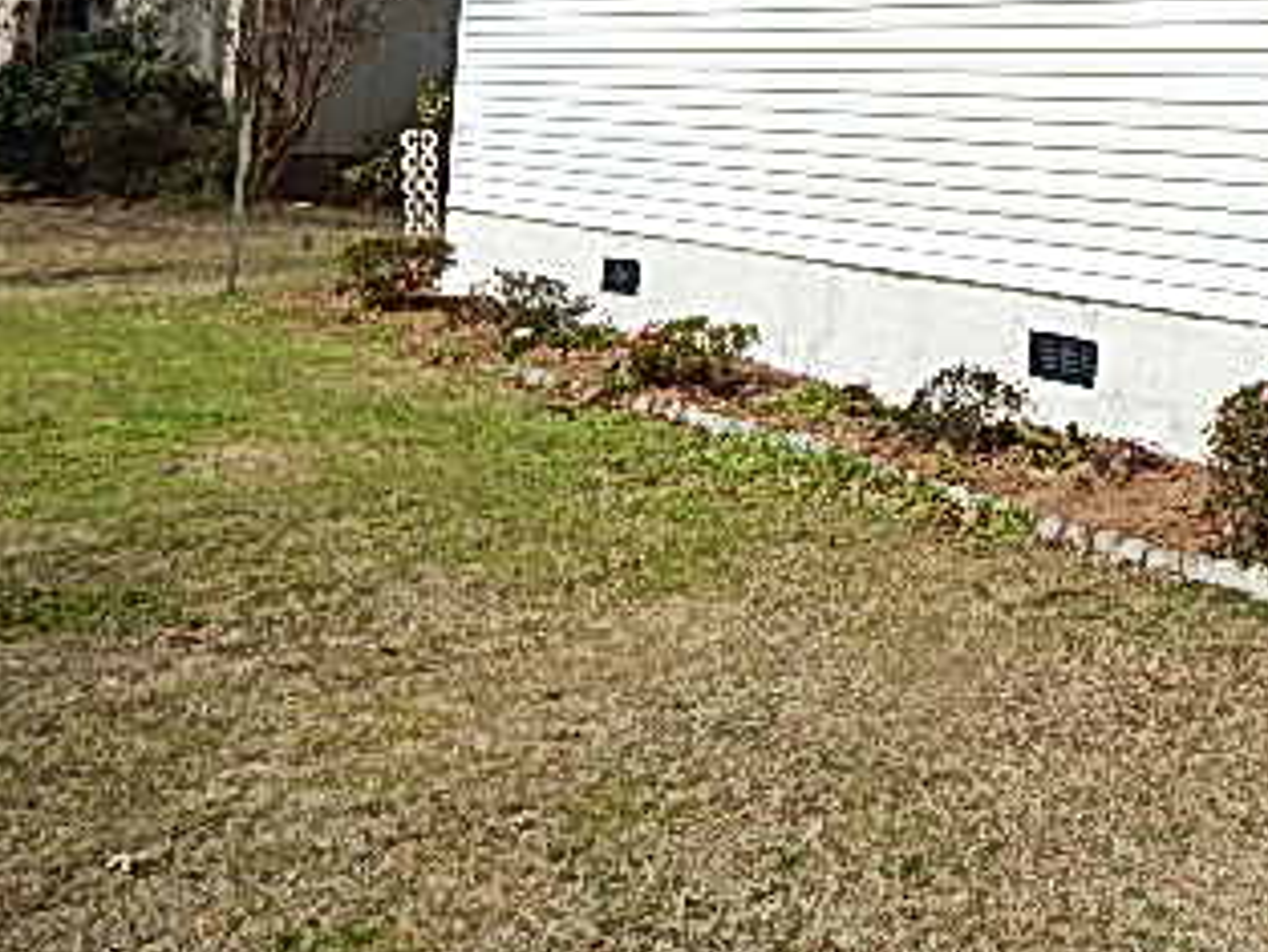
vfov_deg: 30.3
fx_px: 1649
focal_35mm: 45
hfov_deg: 39.2
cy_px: 32
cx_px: 1130
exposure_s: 1/640
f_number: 6
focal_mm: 4
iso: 125
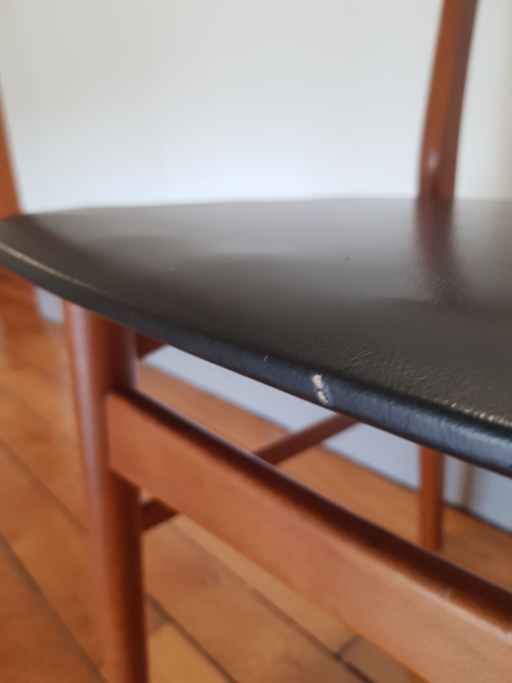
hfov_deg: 53.1
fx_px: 513
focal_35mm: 26
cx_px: 256
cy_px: 342
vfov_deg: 67.3
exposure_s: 1/33
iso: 160
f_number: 1.7
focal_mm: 4.2
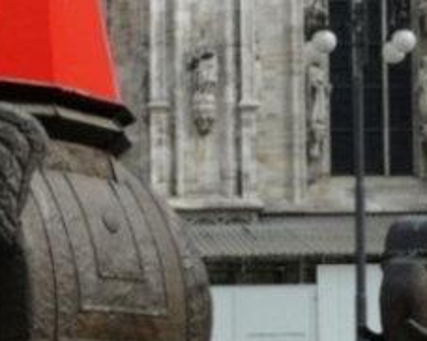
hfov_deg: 9.8
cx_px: 416
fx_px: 2462
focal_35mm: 195
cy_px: 132
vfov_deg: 7.9
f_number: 5.6
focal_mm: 10
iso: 100
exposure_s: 1/250
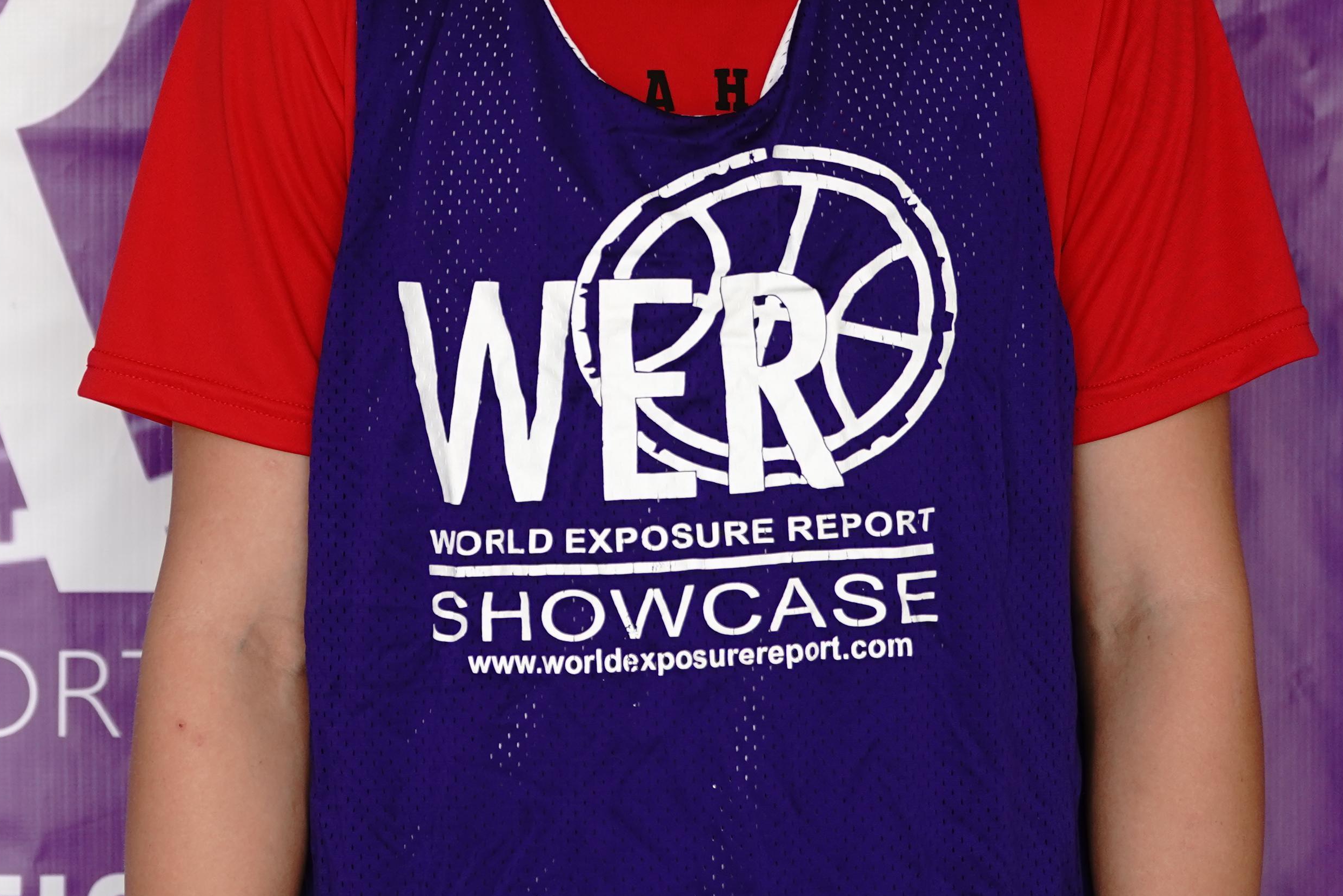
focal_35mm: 169
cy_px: 103
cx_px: 14
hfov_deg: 12.0
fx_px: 6305
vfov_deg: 8.1
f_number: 2.8
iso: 500
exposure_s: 1/1000
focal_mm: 70
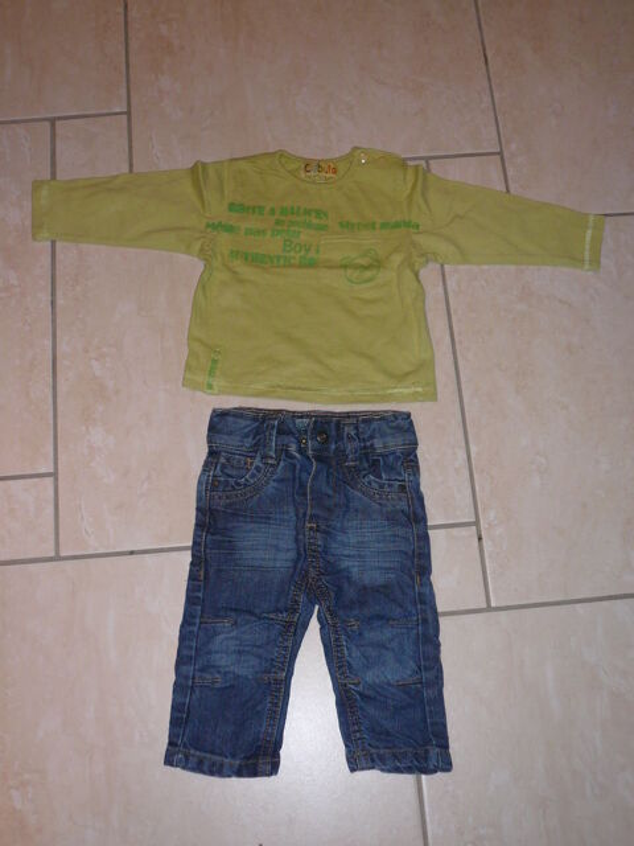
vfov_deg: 47.9
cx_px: 317
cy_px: 423
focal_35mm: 39
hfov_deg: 36.8
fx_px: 952
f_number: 3.2
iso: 100
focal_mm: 6.4
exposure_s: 1/30
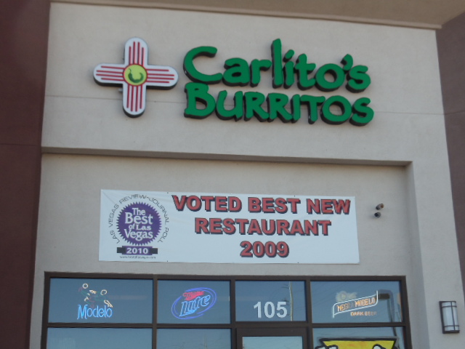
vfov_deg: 19.9
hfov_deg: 26.3
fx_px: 994
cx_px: 232
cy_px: 174
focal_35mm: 74
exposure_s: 1/250
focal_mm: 10.12
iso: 100
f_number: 4.4
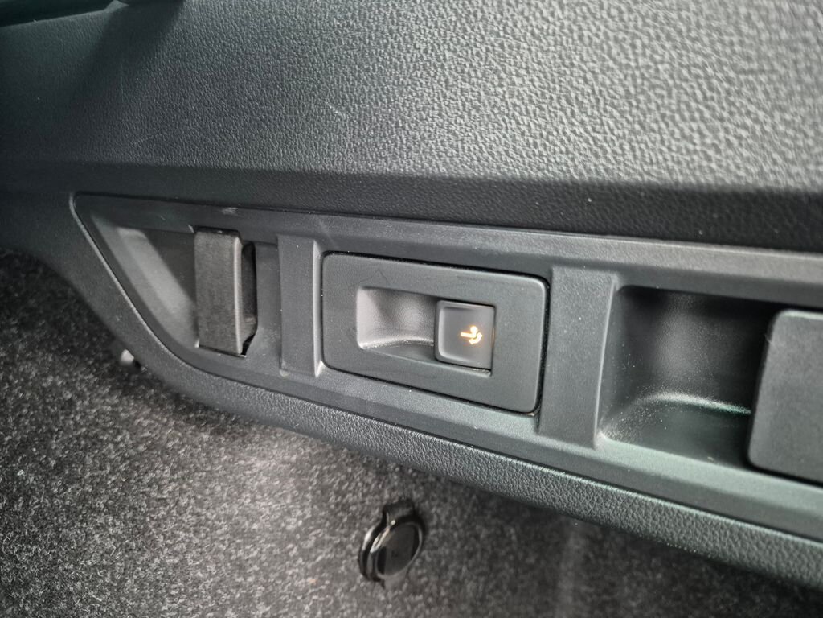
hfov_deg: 73.9
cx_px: 412
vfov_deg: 58.9
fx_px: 547
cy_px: 309
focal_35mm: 23
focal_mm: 5.4
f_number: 1.8
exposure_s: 1/50
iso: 1600
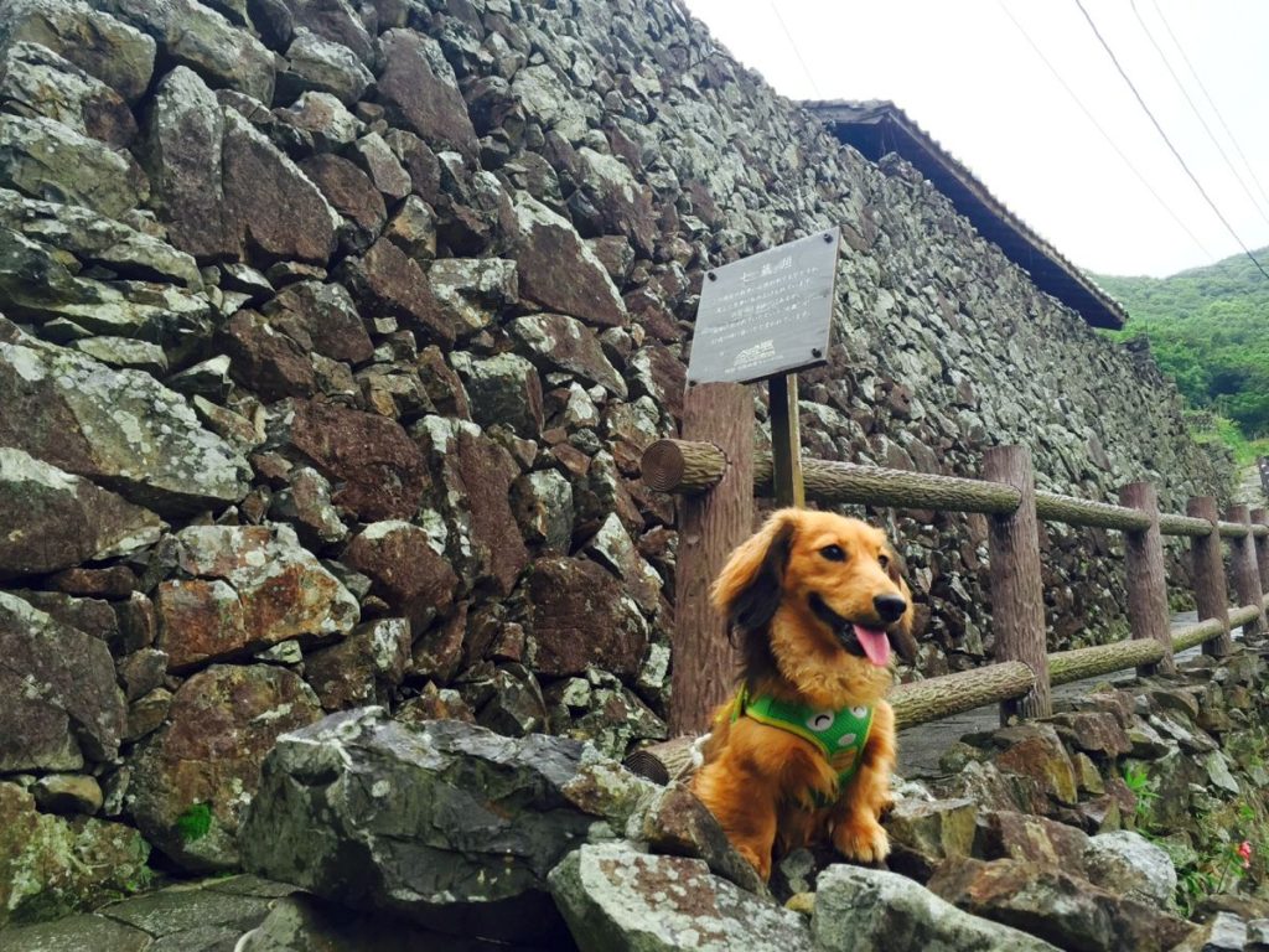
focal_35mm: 29
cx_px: 634
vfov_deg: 48.2
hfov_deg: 61.7
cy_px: 476
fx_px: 1063
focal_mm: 4.15
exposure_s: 1/120
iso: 40
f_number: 2.2
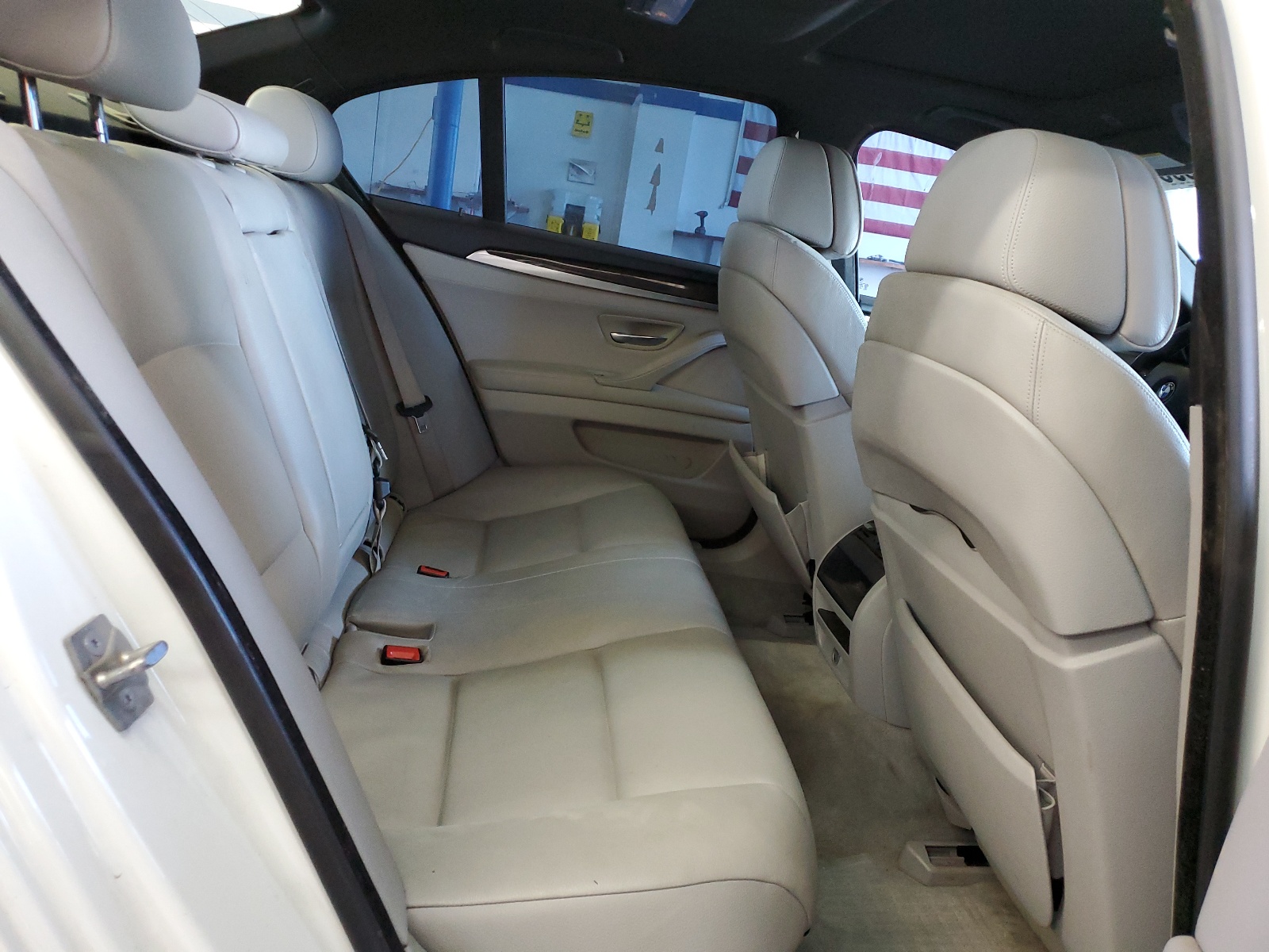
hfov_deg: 67.3
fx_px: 953
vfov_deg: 53.1
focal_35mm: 26
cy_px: 476
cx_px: 634
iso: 273
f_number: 1.5
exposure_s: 1/60.2
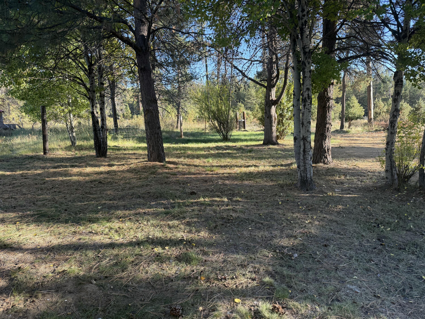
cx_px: 212
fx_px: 295
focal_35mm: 24
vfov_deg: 56.8
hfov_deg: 71.6
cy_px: 160
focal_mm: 6.76
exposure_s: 1/473
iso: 100
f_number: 1.78
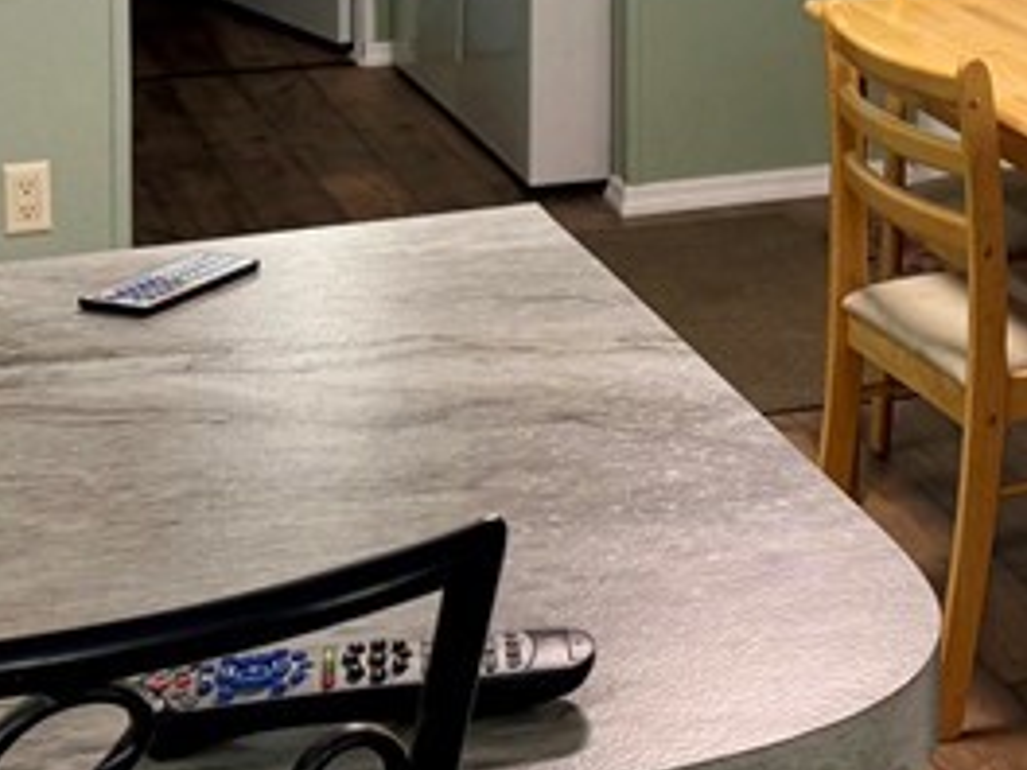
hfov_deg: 20.1
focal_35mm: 93
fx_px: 2759
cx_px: 1136
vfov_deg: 15.1
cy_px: -245
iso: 125
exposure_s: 1/60
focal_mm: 6.76
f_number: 1.78
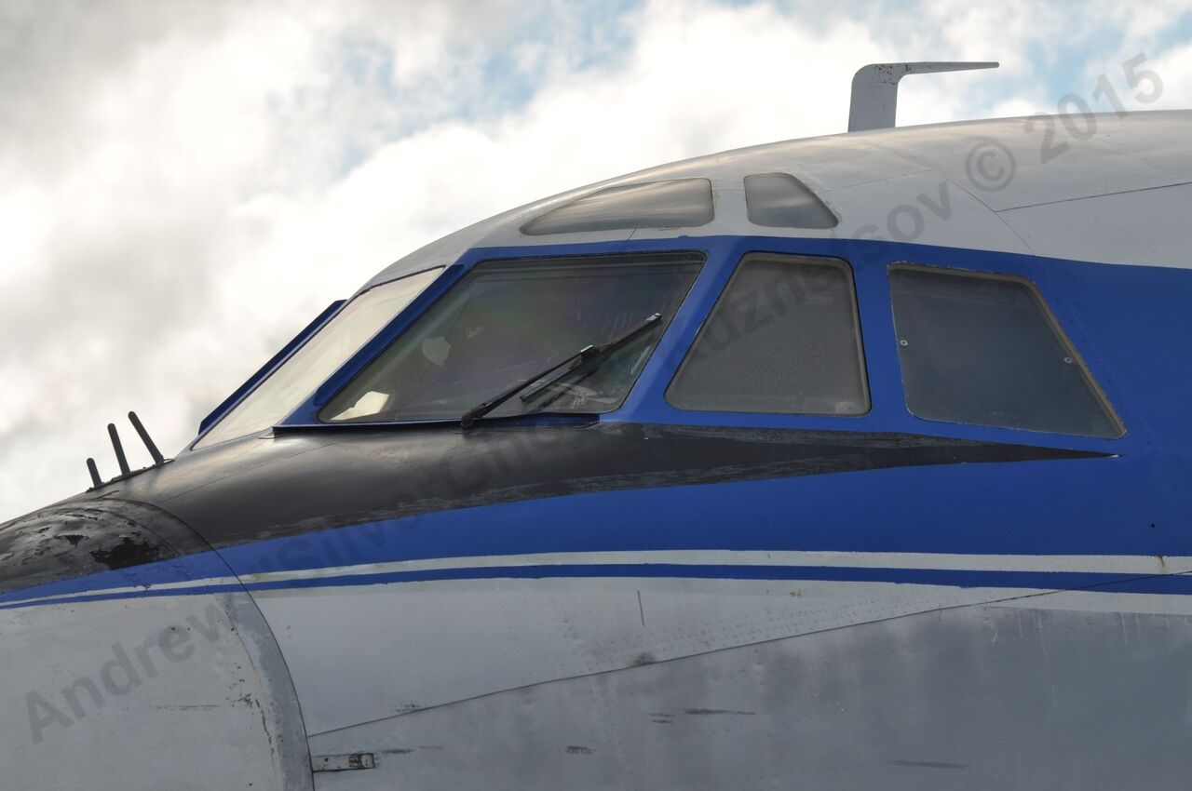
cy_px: 396
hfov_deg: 11.8
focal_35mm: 174
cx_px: 596
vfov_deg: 7.9
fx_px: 5754
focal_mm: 116
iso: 200
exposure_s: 1/800
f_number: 8
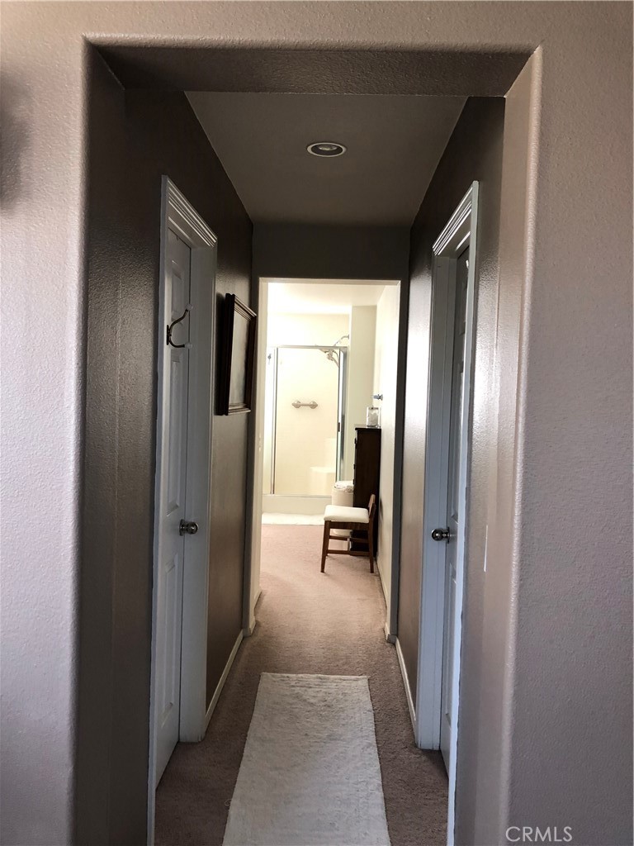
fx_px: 684
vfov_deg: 63.4
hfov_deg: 49.7
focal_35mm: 28
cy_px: 423
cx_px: 317
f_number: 1.8
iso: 40
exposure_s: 1/17
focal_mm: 3.99
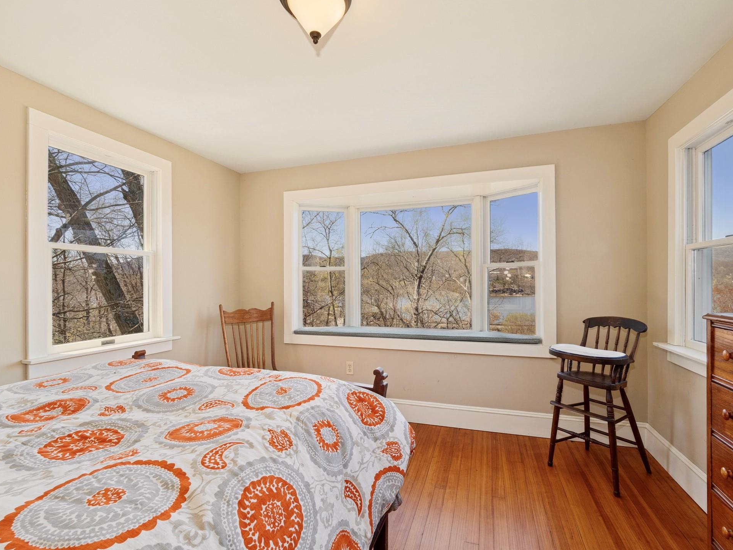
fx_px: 318
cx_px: 376
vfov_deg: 81.8
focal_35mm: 15
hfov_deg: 98.1
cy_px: 280
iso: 200
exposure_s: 1/250
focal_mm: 7
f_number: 8
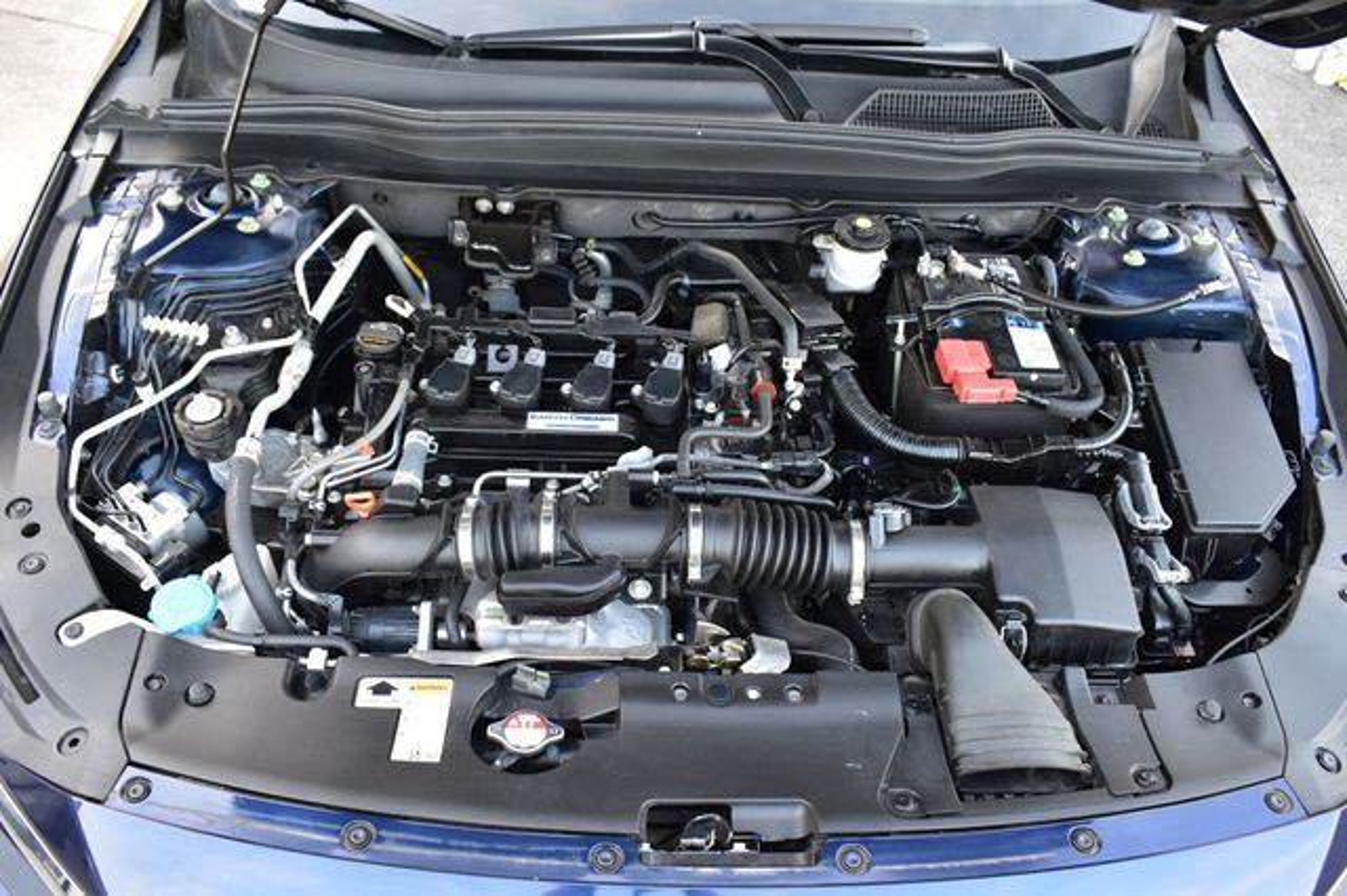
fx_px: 1122
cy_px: 448
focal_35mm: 30
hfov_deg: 62.0
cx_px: 674
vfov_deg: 43.6
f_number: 6.3
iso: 400
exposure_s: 1/20
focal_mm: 20
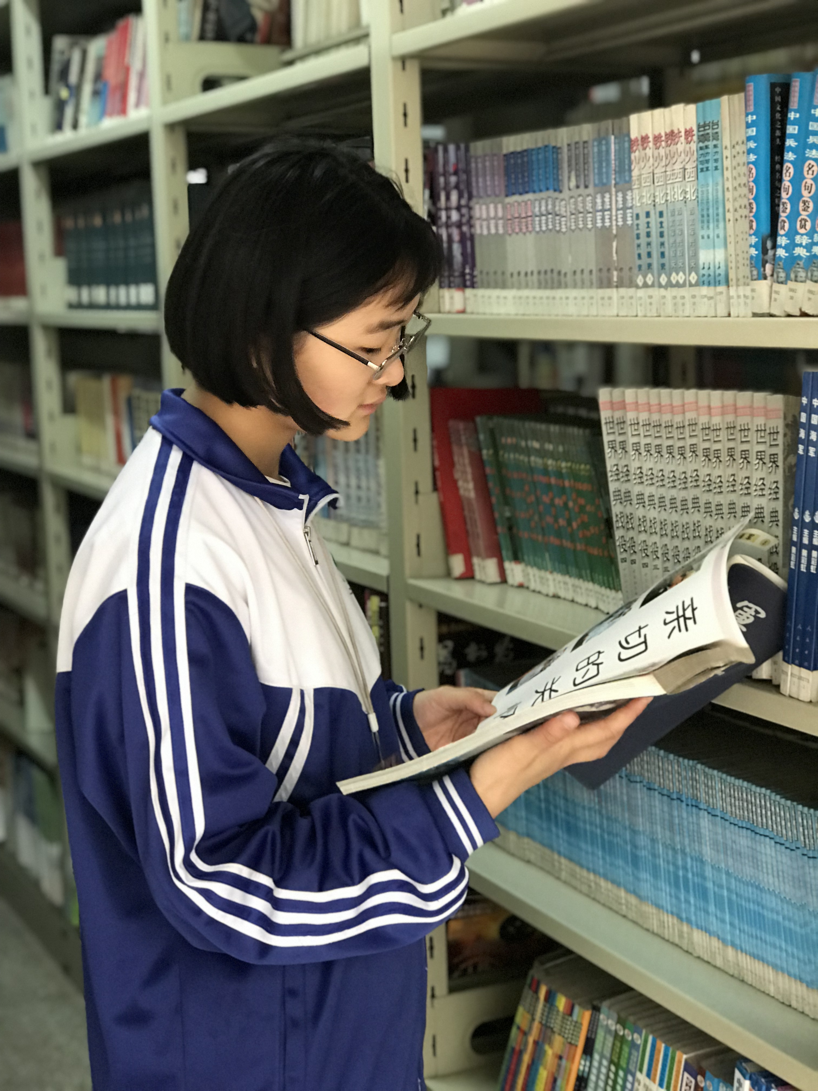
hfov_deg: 25.7
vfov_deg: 33.8
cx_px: 409
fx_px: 1796
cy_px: 546
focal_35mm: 57
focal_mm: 6.6
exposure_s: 1/50
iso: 500
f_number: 2.8
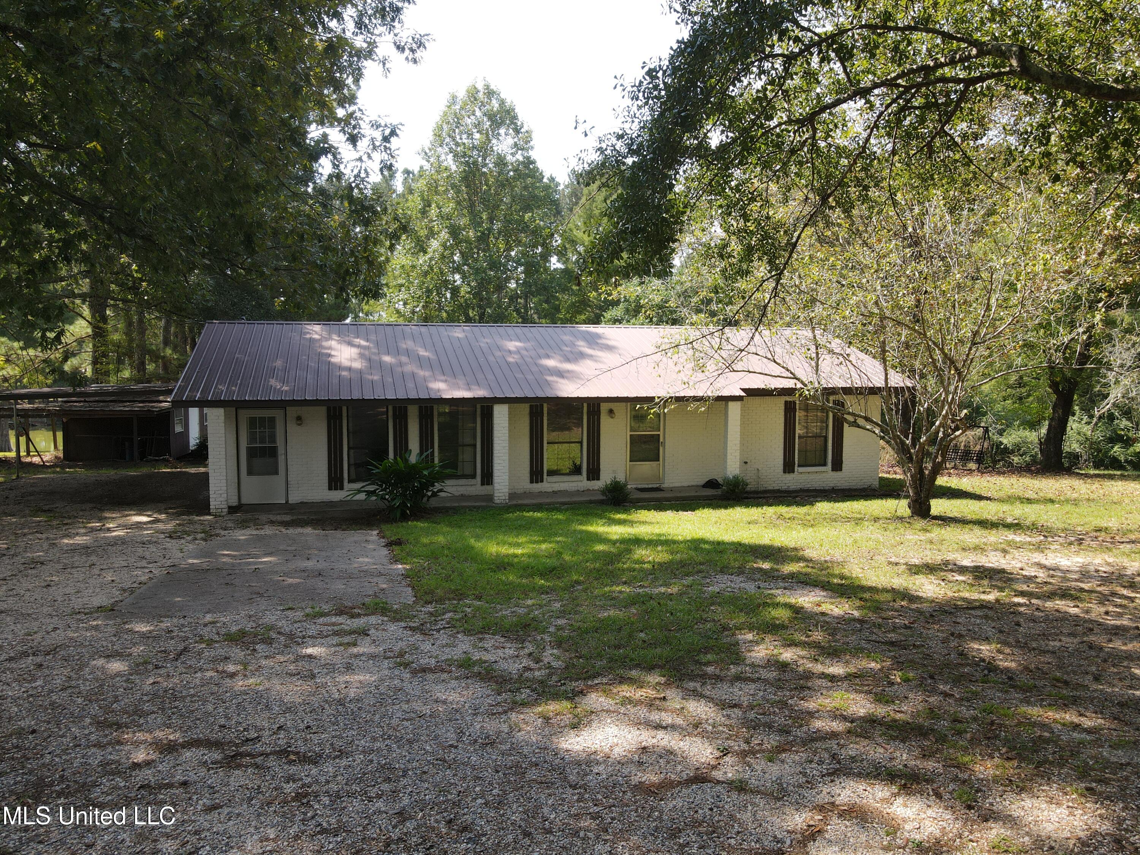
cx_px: 570
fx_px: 790
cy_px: 428
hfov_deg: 71.6
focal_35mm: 24
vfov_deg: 56.8
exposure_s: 1/160
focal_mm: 4.5
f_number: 2.8
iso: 100
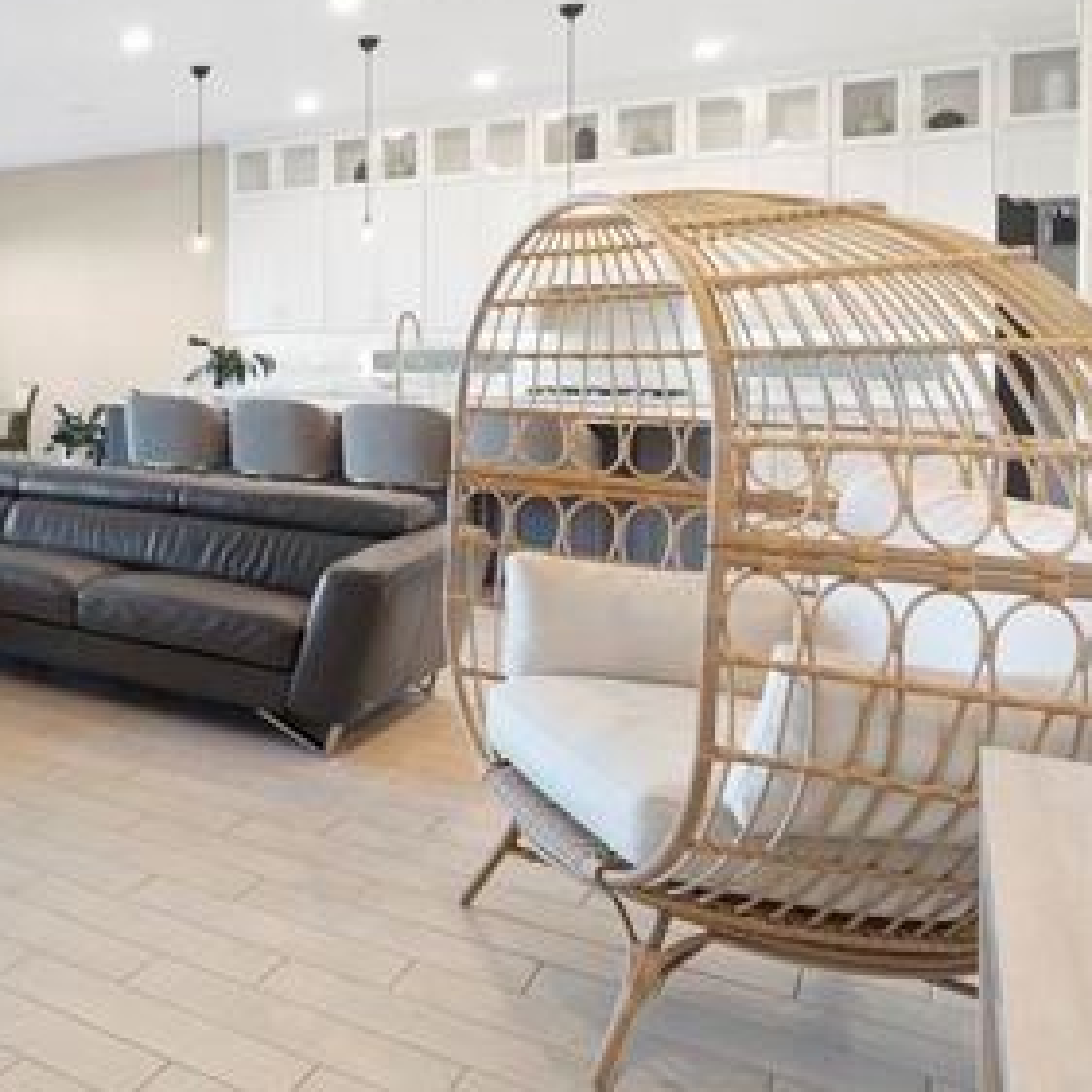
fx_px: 1142
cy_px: 418
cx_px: -45
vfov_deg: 50.6
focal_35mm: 32
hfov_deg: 42.6
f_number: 8
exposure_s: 1/1.67
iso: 100
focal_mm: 10
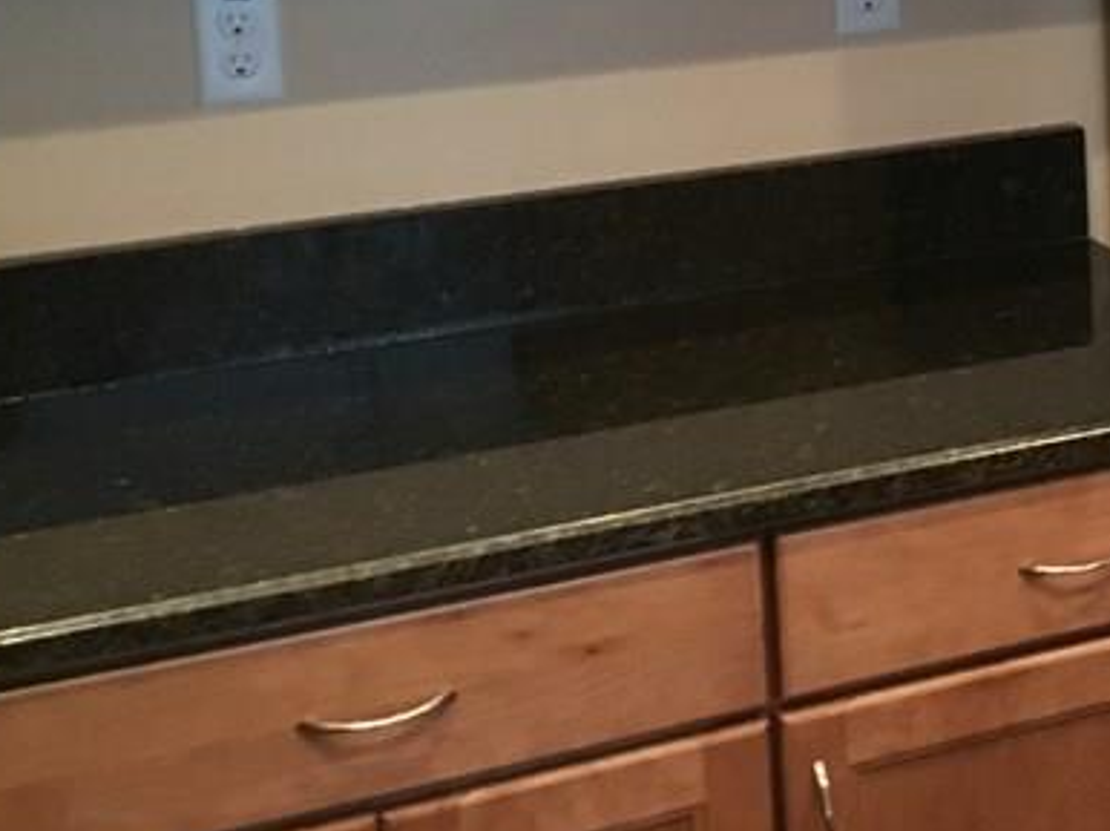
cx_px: 1294
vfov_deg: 18.6
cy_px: -17
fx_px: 2468
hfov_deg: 23.4
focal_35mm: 77
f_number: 2.2
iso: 250
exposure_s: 1/15
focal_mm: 4.15
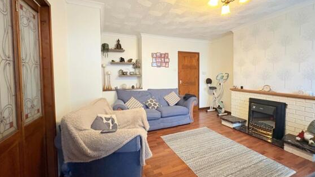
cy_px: 81
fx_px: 134
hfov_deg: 99.4
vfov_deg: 67.0
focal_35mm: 16
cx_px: 160
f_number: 2.2
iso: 800
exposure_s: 1/33
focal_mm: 2.22
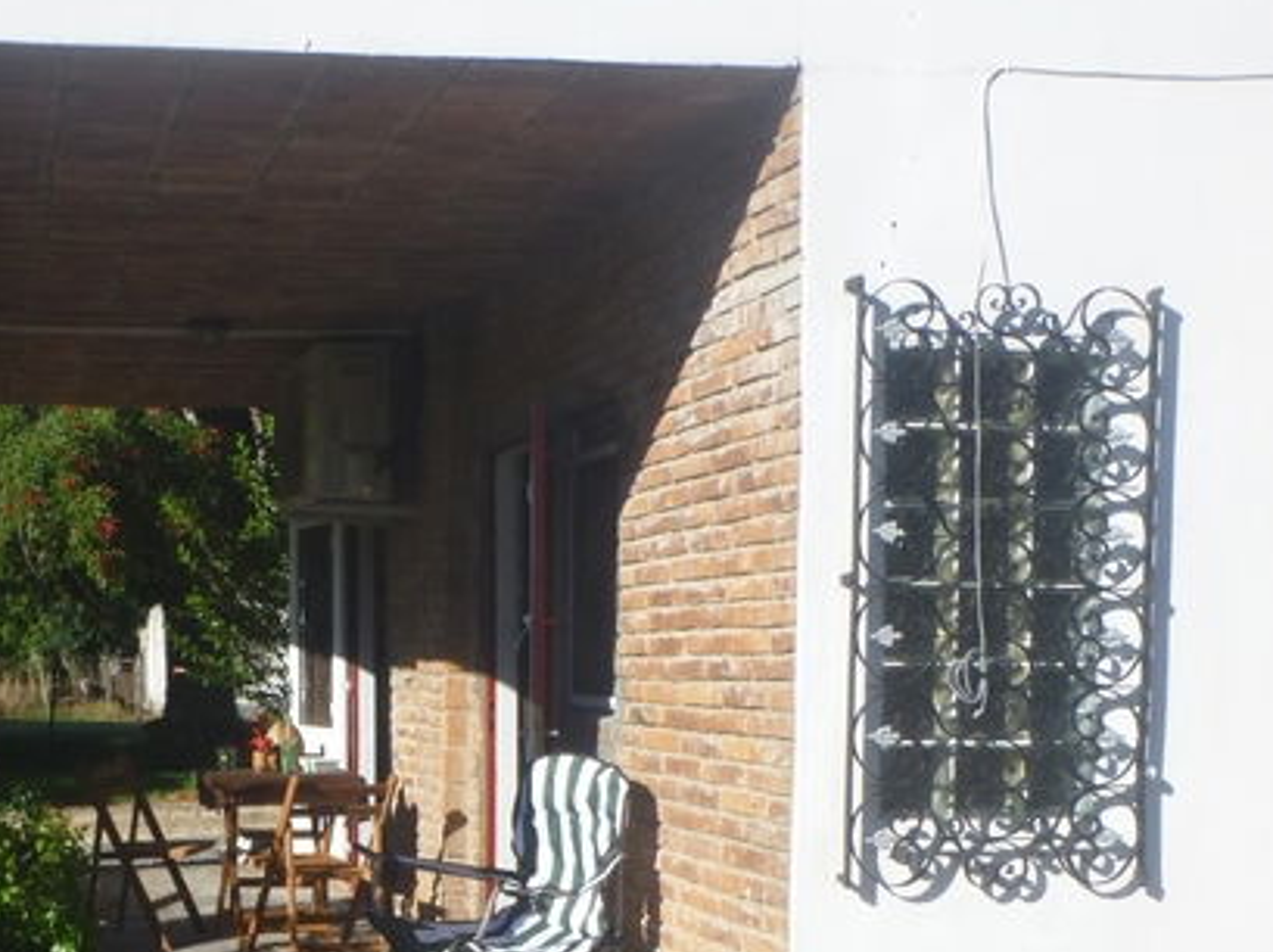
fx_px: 1727
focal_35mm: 47
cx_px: 174
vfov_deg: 30.3
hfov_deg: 38.2
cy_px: 716
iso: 100
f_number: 4
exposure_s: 1/640
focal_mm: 4.3
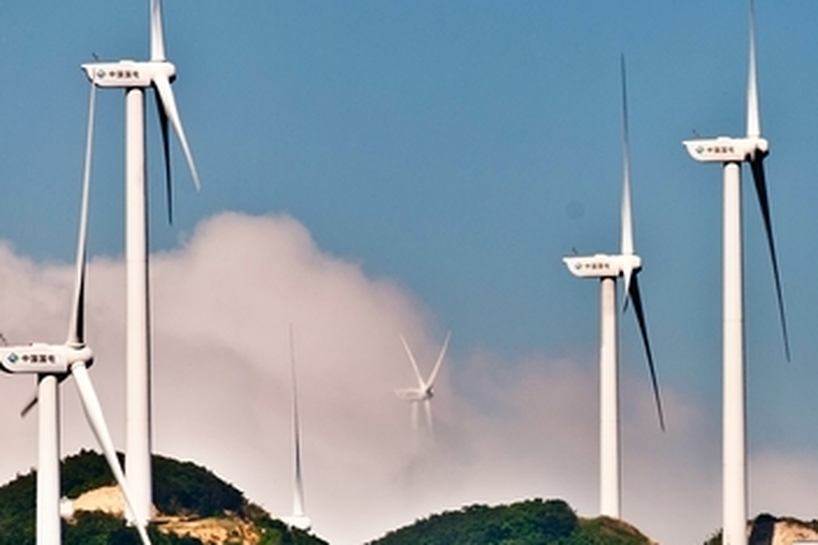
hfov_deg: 3.0
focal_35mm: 679
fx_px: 15420
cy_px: 347
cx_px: 649
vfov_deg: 2.0
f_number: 11
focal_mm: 200
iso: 200
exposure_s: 1/60
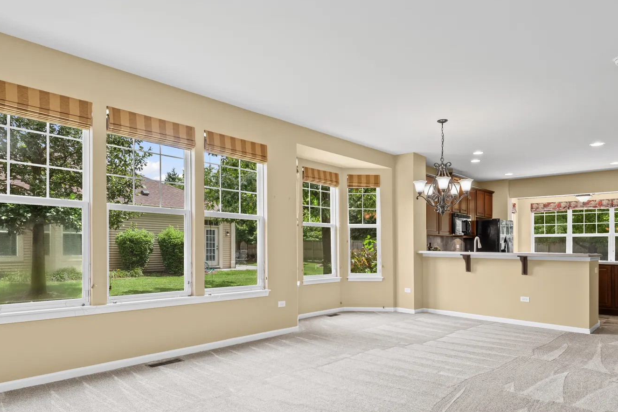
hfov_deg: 78.6
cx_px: 312
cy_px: 245
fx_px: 378
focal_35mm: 22
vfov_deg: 56.9
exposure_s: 1/15
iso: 320
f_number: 8
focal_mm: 12
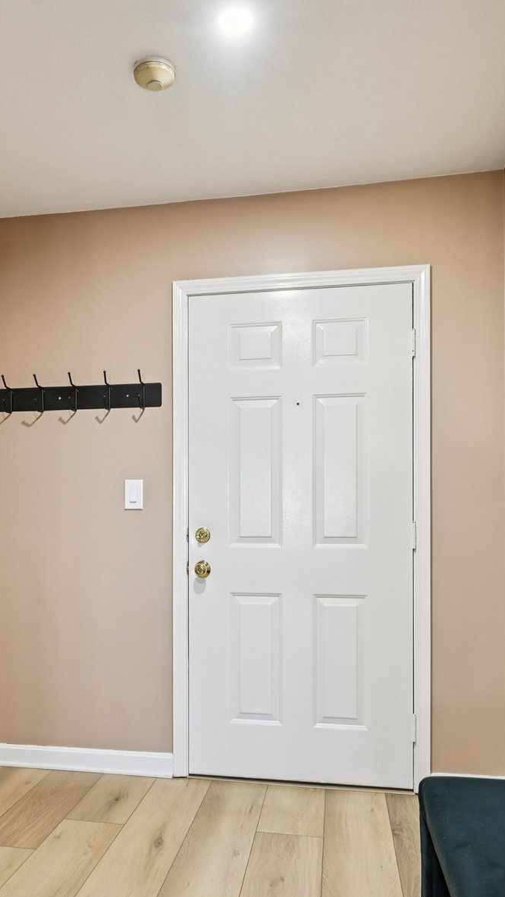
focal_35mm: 29
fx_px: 690
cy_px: 516
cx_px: 201
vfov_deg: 65.7
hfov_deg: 40.0
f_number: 8
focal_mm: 16
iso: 400
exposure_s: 1/6
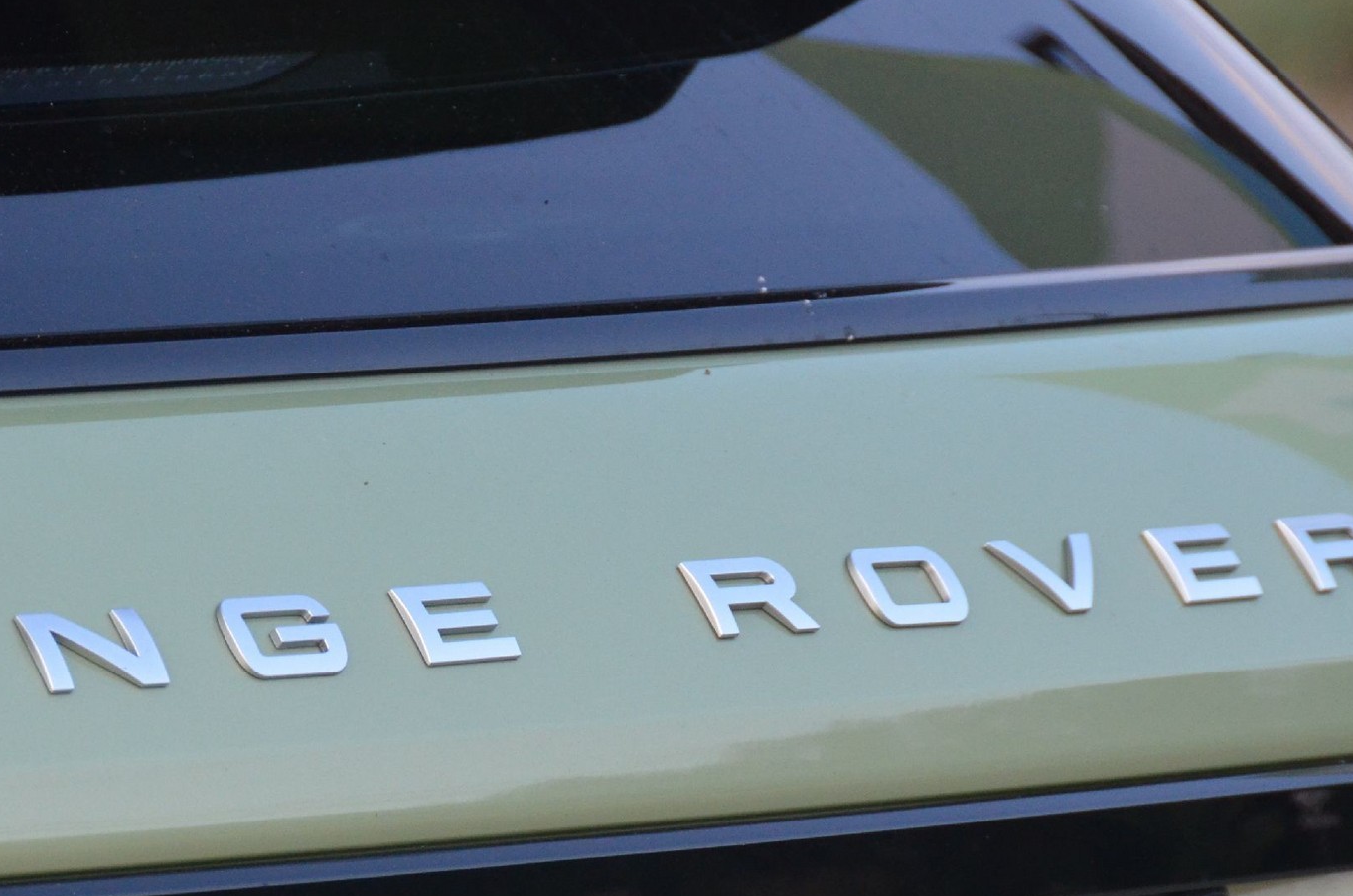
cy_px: 699
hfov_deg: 4.4
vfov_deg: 2.9
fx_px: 17552
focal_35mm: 468
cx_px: 358
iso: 1600
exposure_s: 1/320
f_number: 5.6
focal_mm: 170
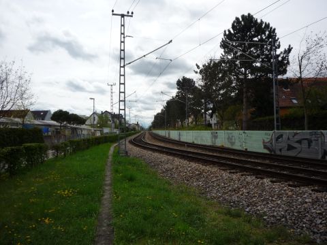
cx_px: 164
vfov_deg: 44.2
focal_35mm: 32
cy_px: 122
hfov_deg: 56.8
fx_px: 302
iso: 100
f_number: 5.6
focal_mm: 5.2
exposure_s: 1/640
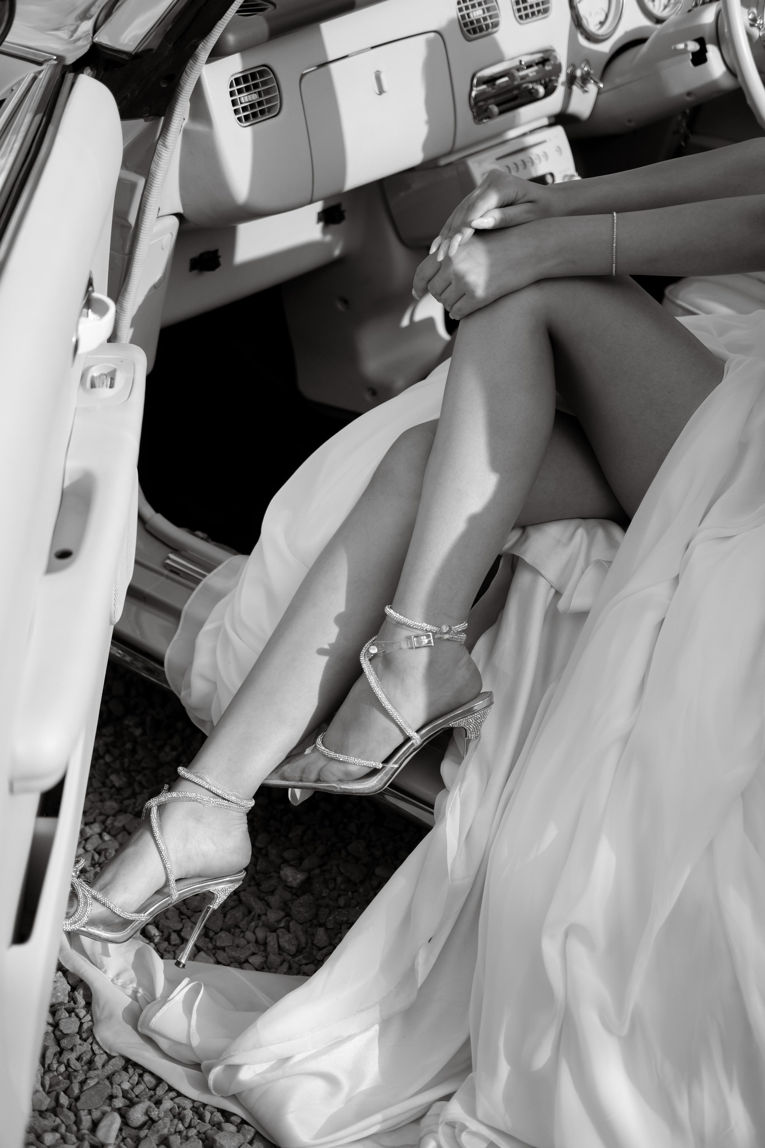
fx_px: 1689
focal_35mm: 53
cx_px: 382
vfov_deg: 37.5
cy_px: 574
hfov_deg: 25.5
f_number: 2
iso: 160
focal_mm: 35
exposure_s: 1/2200
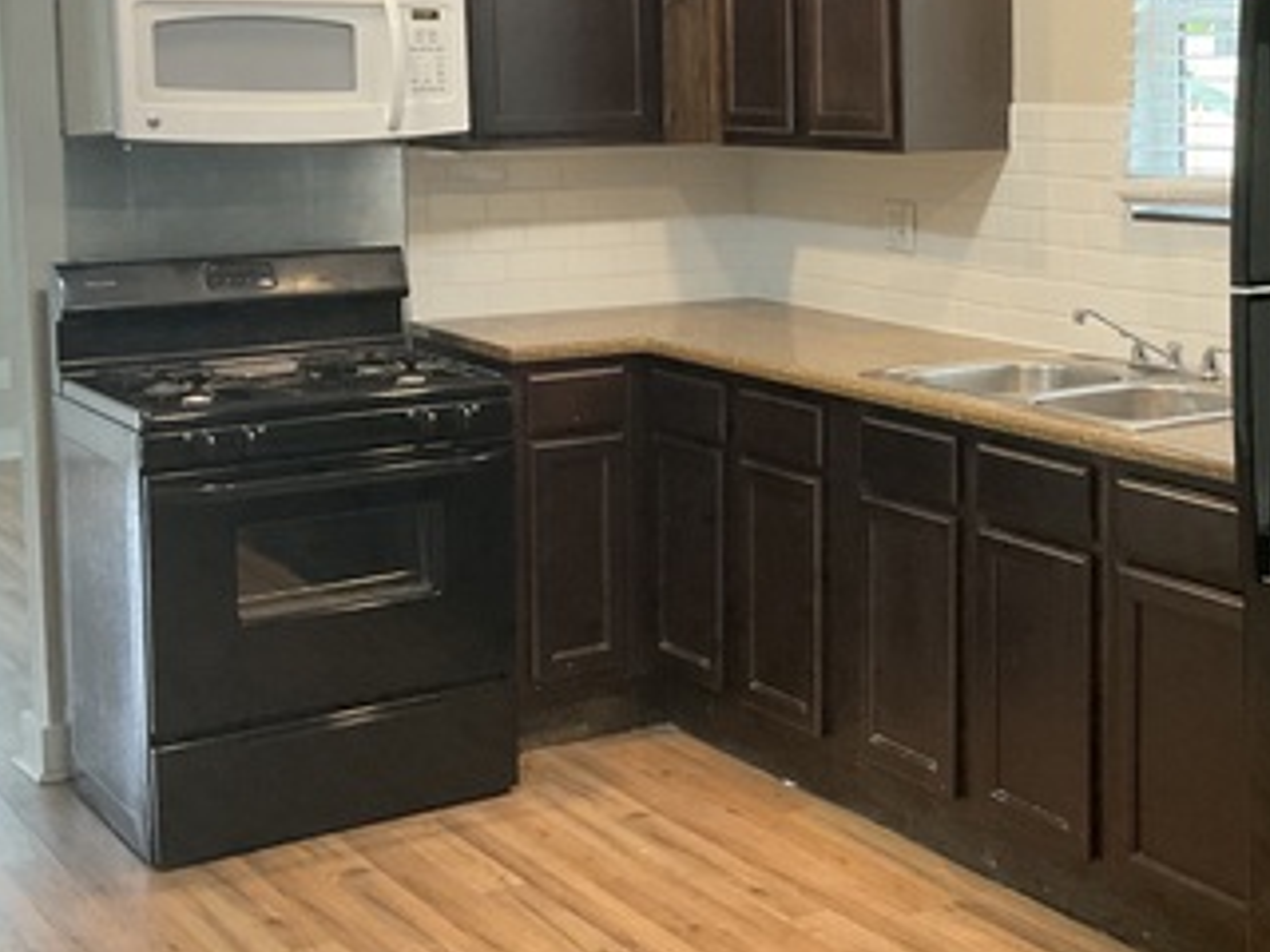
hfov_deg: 32.6
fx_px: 2128
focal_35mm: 58
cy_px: 262
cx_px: 949
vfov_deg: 25.0
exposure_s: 1/60
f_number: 1.8
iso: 250
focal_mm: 3
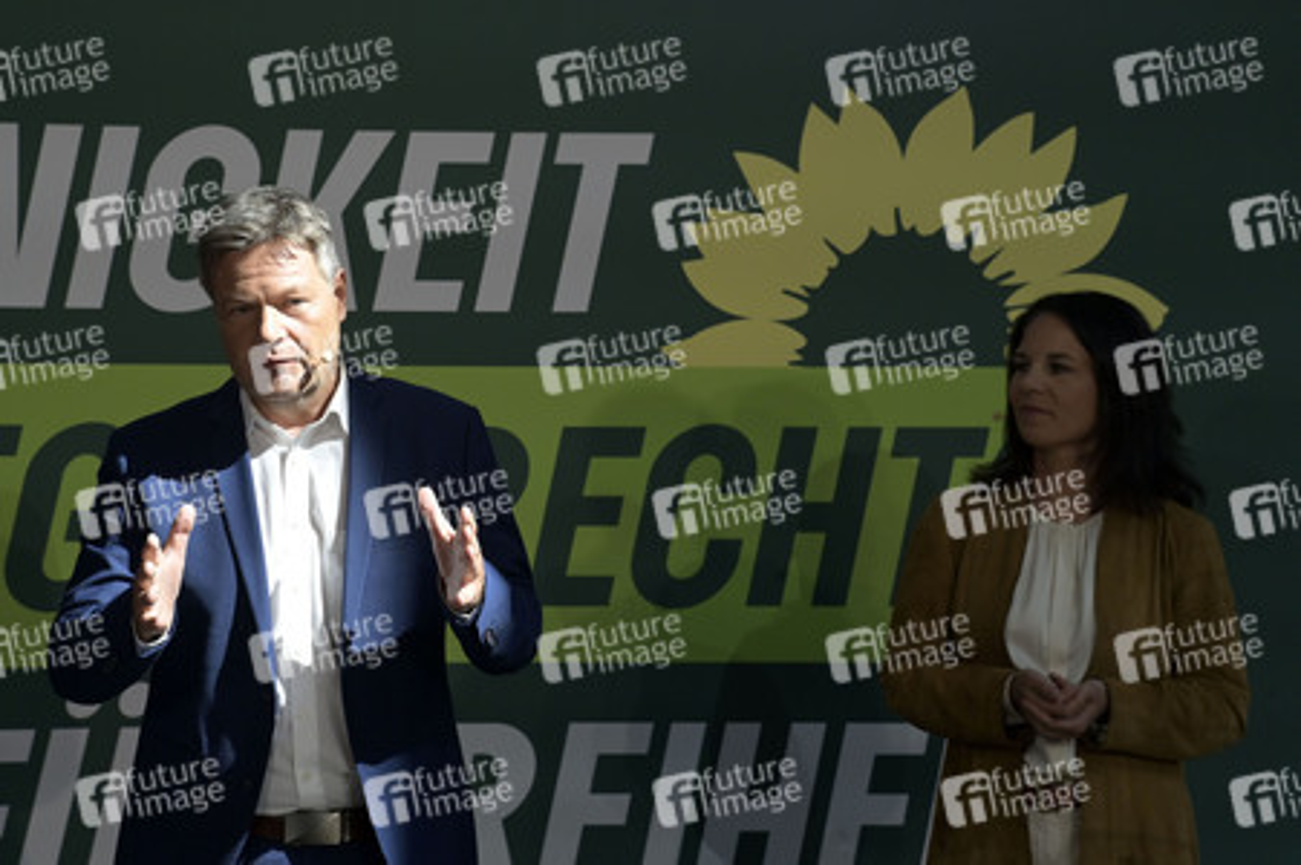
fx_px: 4333
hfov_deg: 17.1
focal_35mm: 120
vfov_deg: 11.4
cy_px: 432
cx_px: 650
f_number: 5.6
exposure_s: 1/2000
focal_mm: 120
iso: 2500
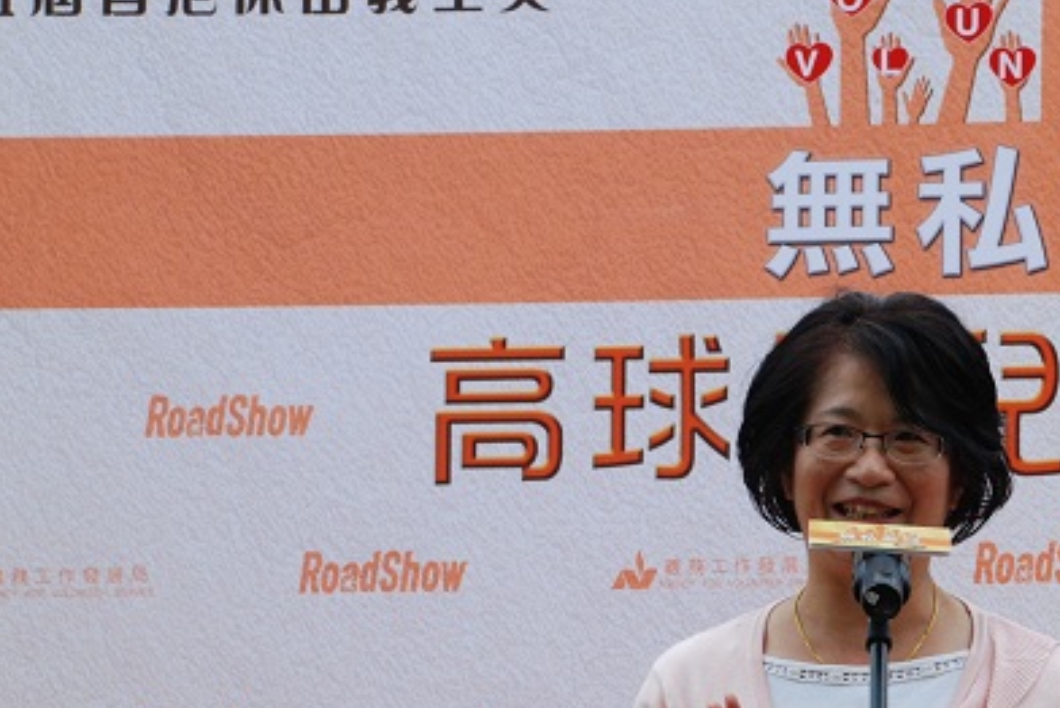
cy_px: 512
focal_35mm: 184
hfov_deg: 11.1
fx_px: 5422
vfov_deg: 7.5
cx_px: 915
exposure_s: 1/250
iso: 400
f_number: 9
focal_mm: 62
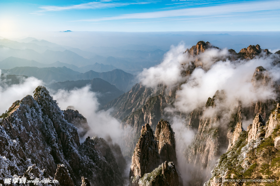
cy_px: 93
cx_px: 140
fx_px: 241
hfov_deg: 60.3
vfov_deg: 42.3
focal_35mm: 31
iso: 100
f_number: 11
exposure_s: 1/80
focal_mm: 31
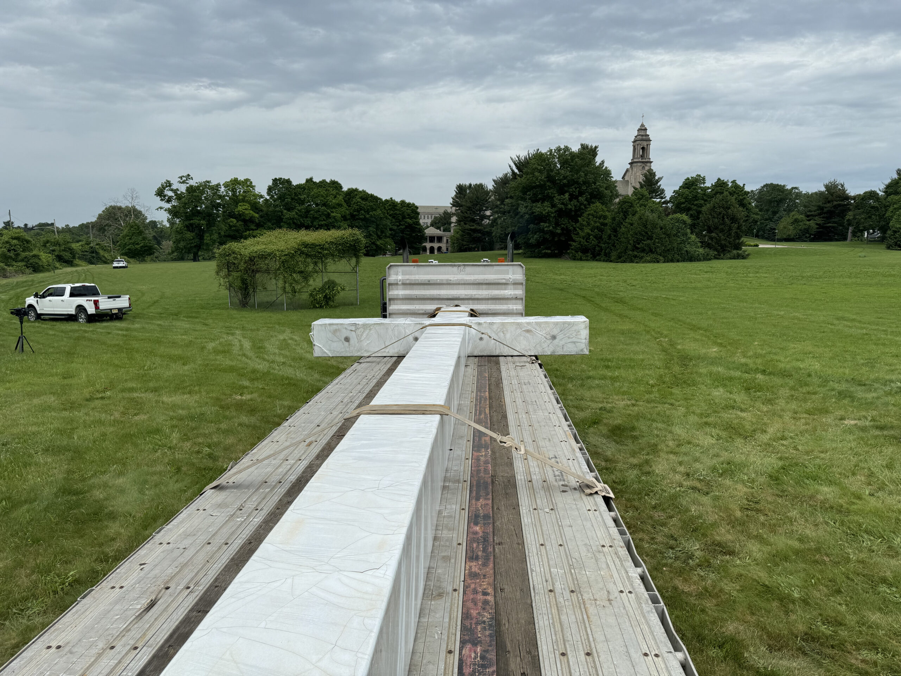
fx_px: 625
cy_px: 338
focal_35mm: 24
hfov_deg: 71.6
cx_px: 450
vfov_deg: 56.8
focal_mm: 6.76
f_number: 1.78
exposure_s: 1/4310
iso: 80
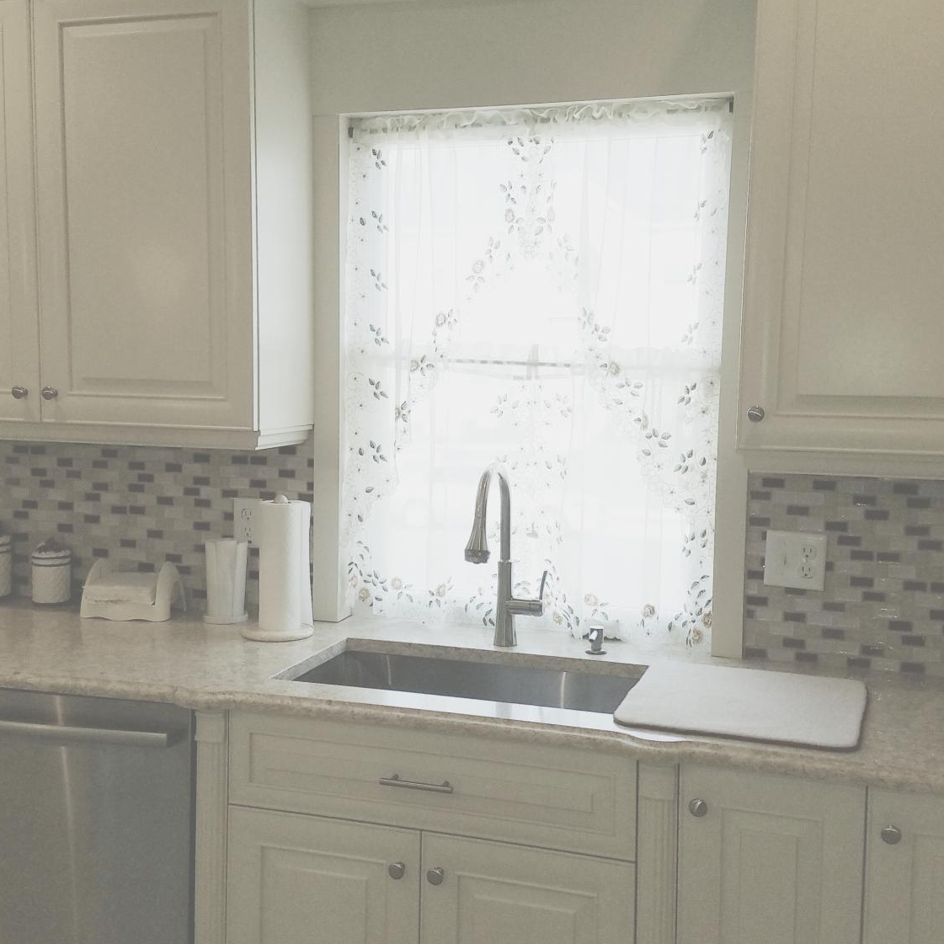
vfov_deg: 40.9
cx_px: 448
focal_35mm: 41
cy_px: 461
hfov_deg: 40.9
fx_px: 1265
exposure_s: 1/270
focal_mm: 4.2
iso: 50
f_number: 1.7
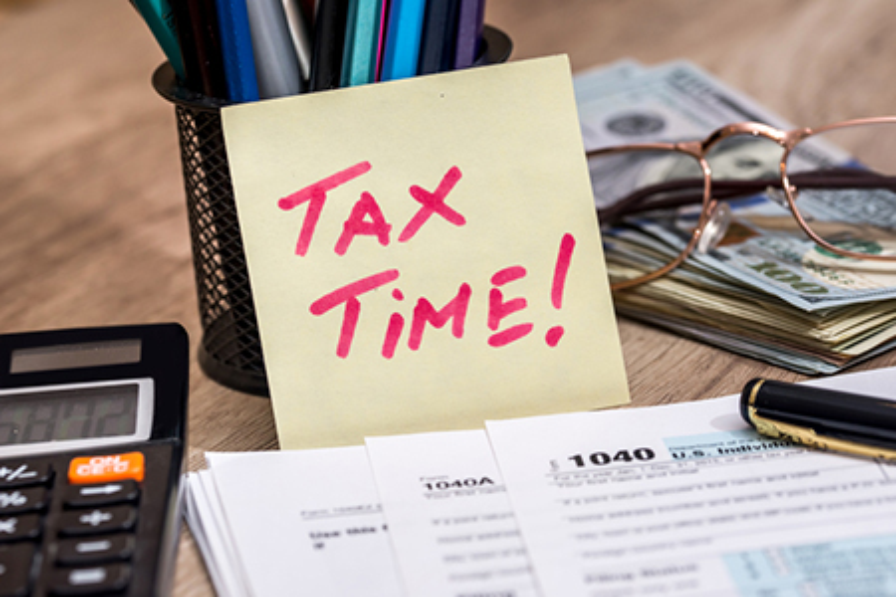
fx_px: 2613
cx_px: 448
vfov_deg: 13.0
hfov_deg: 19.5
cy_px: 298
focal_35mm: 105
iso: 400
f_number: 10
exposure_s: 1/160
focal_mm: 105
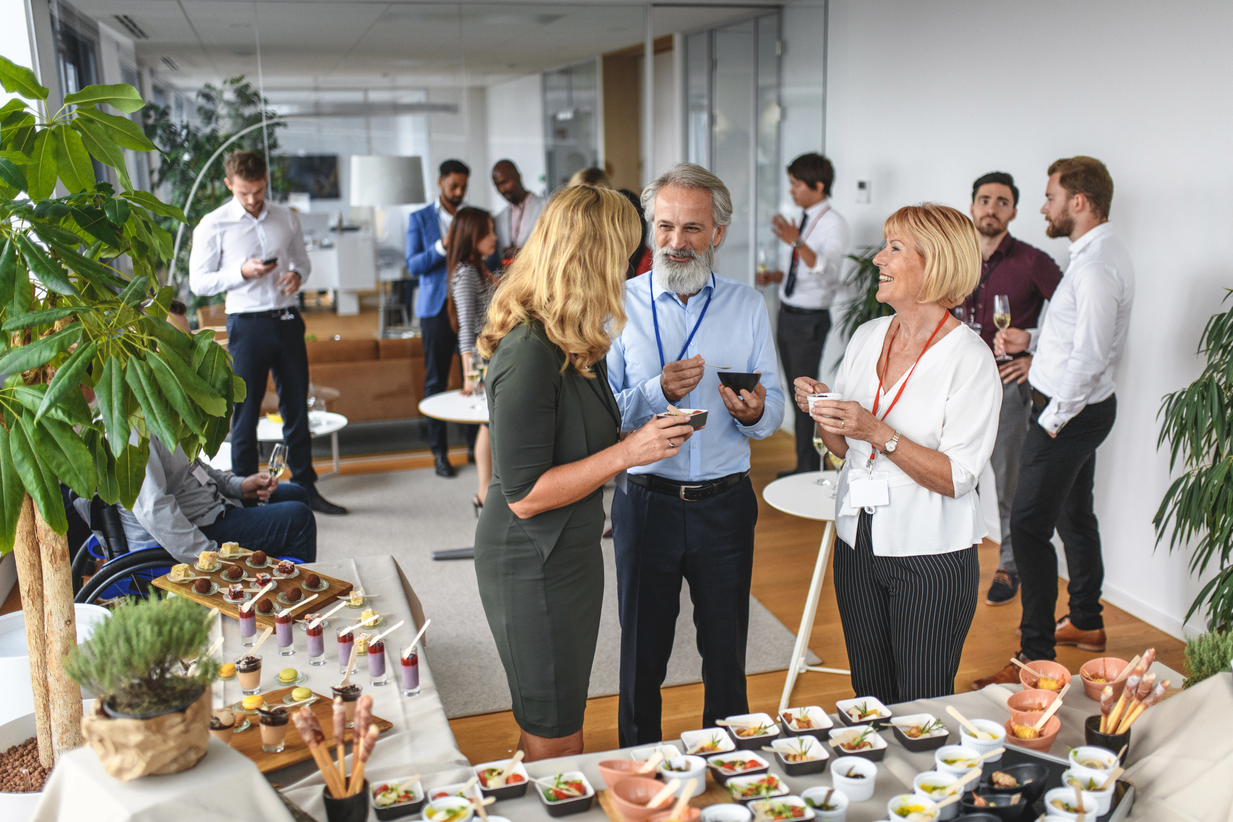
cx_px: 616
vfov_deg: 37.9
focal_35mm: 35
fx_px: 1199
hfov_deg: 54.4
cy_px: 411
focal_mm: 35
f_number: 1.6
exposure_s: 1/200
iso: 720
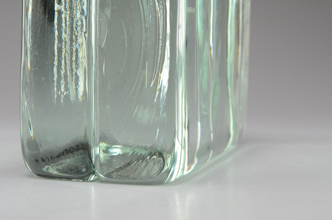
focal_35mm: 84
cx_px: 168
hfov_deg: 24.2
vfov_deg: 16.2
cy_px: 105
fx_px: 773
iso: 100
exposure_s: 1/80
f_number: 13
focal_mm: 48
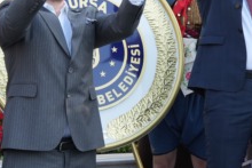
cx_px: 168
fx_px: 721
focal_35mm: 103
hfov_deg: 19.7
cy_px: 48
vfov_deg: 13.3
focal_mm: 24
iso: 320
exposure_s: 1/400
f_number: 4
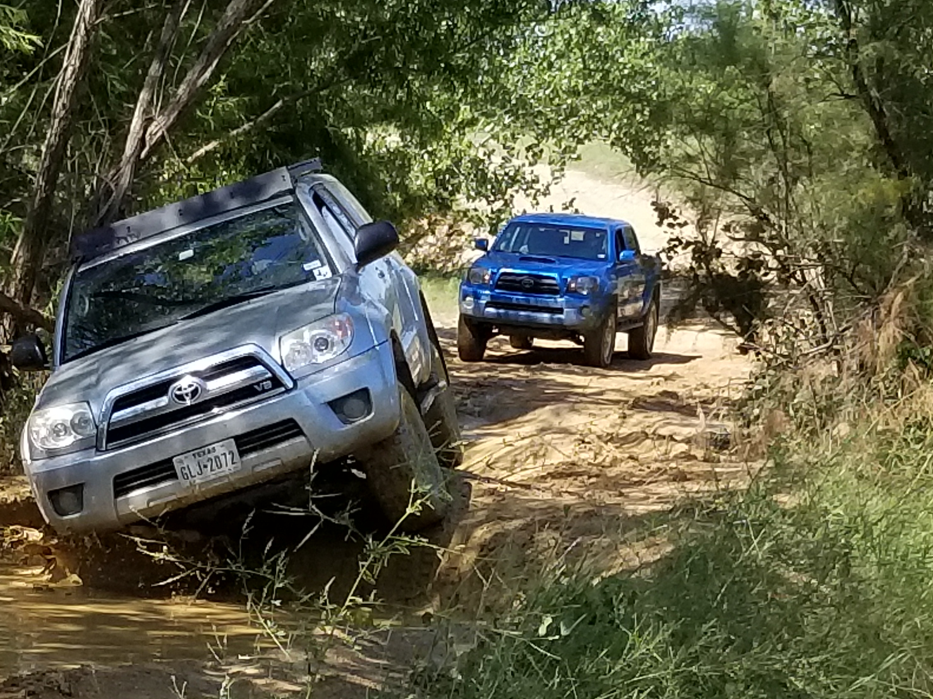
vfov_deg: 20.4
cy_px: 611
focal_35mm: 71
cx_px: 404
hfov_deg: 27.4
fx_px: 1913
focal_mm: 4.25
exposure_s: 1/1321
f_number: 1.7
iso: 50
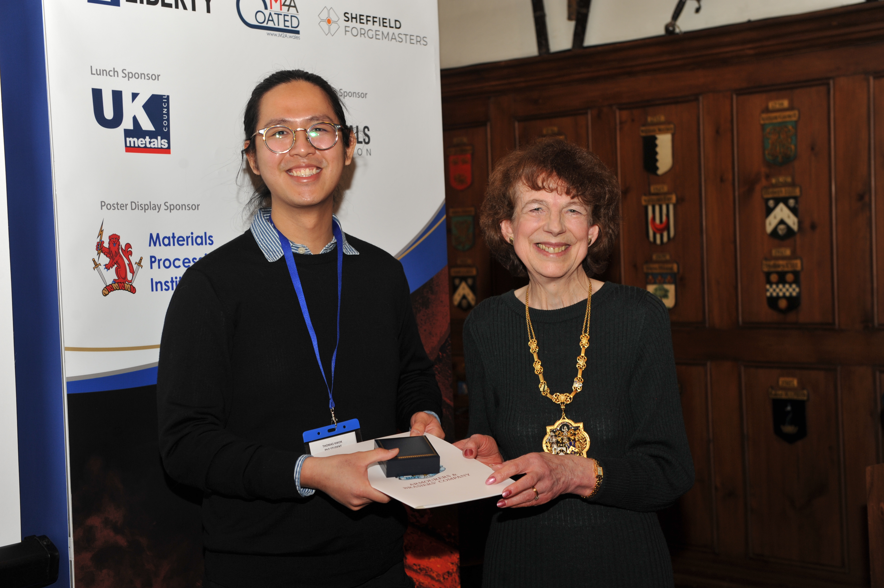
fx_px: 1374
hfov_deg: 35.7
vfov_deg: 24.2
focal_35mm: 56
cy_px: 294
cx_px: 442
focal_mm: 56
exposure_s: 1/60
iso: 320
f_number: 5.6
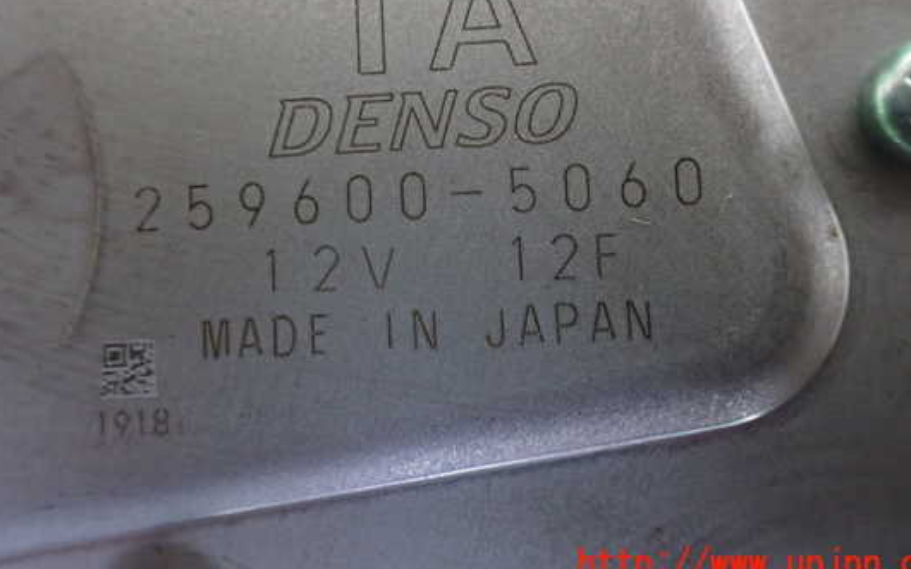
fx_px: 894
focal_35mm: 36
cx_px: 450
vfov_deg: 35.0
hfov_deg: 54.0
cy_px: 199
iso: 1000
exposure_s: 1/30
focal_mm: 5.4
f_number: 2.3
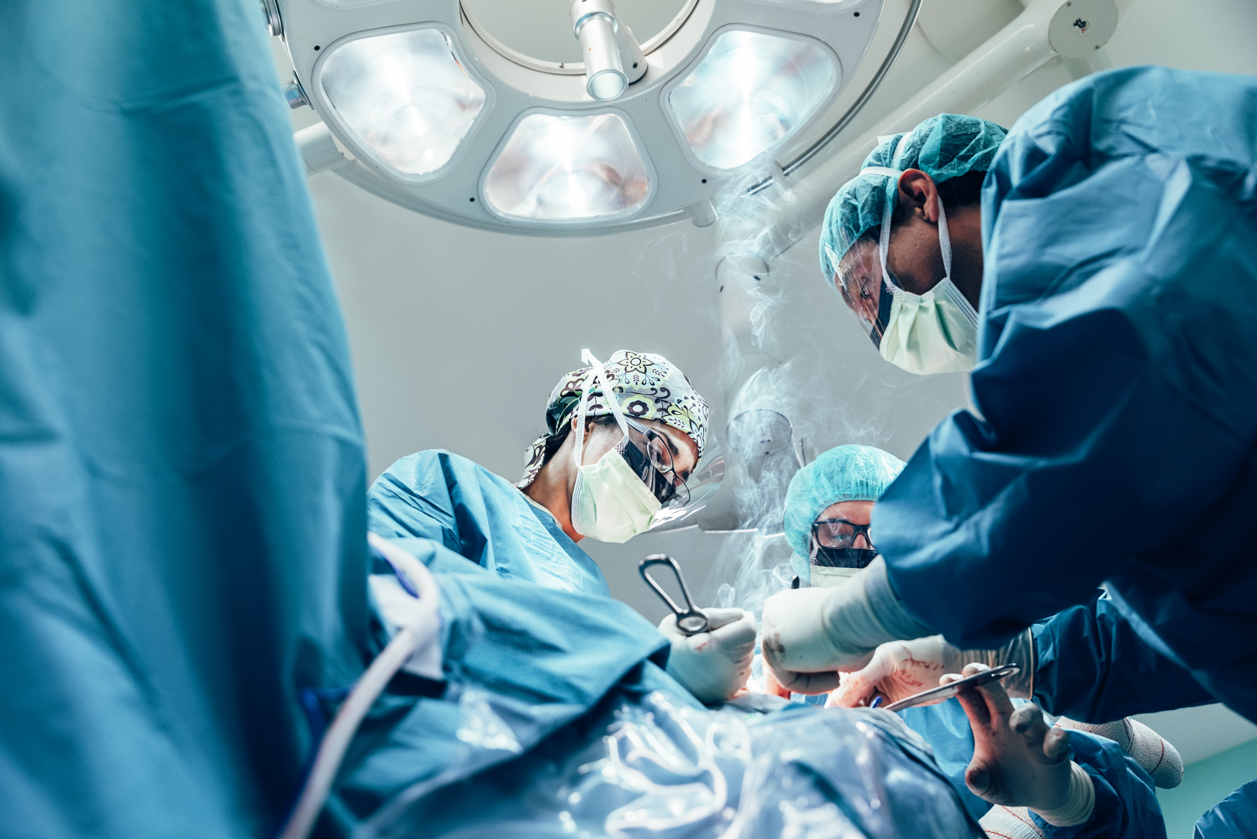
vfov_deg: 41.1
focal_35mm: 32
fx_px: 1118
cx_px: 628
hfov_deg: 58.7
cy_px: 420
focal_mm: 32
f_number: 4
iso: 800
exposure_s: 1/320
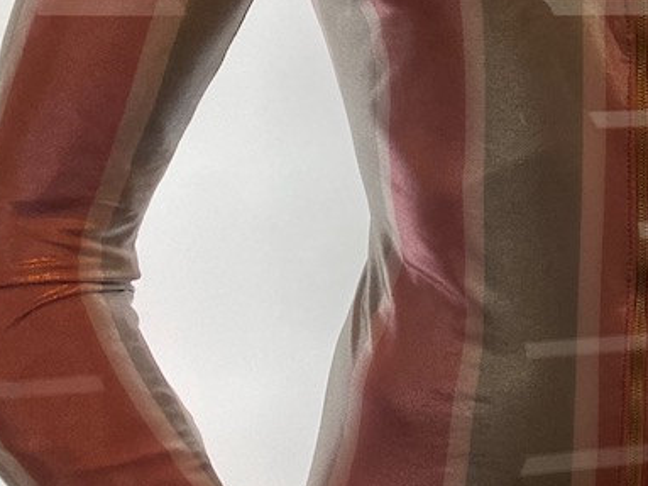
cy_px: 127
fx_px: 1628
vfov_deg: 16.9
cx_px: 1030
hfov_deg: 19.1
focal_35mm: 87
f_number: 1.8
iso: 100
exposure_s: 1/111
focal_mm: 4.25
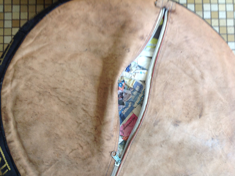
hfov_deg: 52.7
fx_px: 237
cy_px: 88
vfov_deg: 40.6
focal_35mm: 35
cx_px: 118
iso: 64
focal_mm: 4.28
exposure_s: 1/15
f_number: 2.4
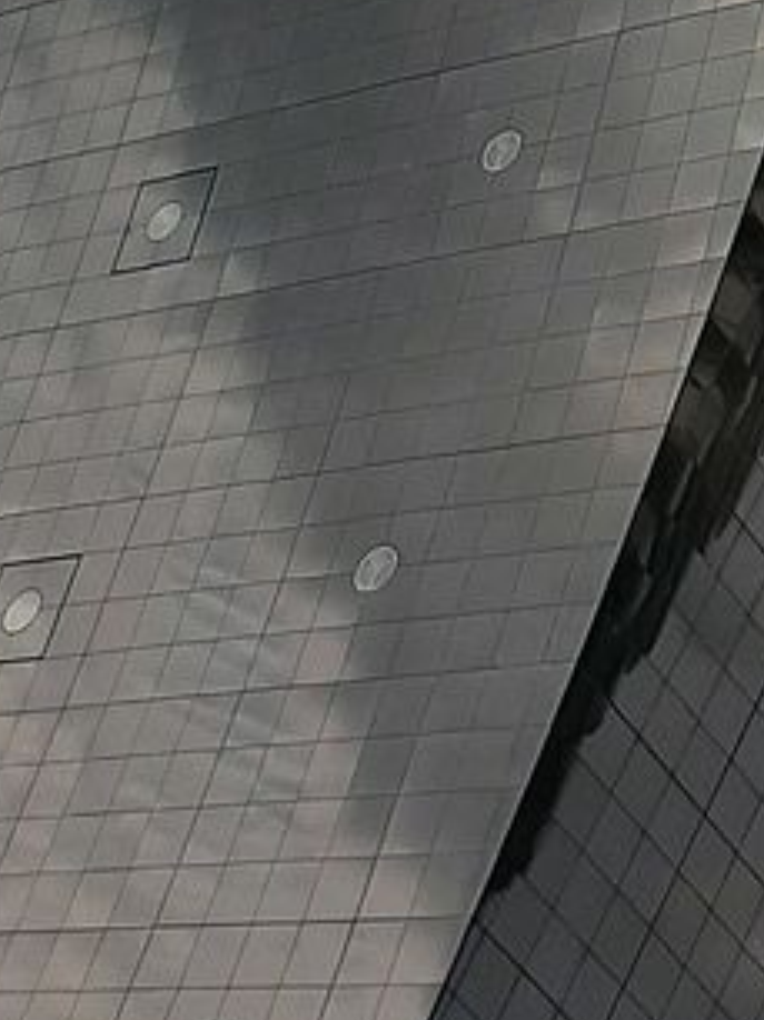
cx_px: 651
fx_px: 3006
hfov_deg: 14.4
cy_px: 297
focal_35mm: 102
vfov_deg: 19.2
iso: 40
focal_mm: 3.93
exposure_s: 1/2950
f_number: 1.7
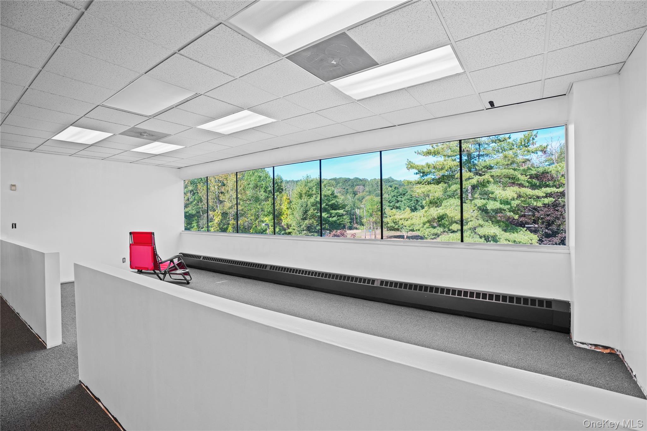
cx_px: 324
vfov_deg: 73.7
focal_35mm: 16
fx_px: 288
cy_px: 216
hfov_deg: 96.7
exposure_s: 1/13
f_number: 7.1
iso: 400
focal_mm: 16
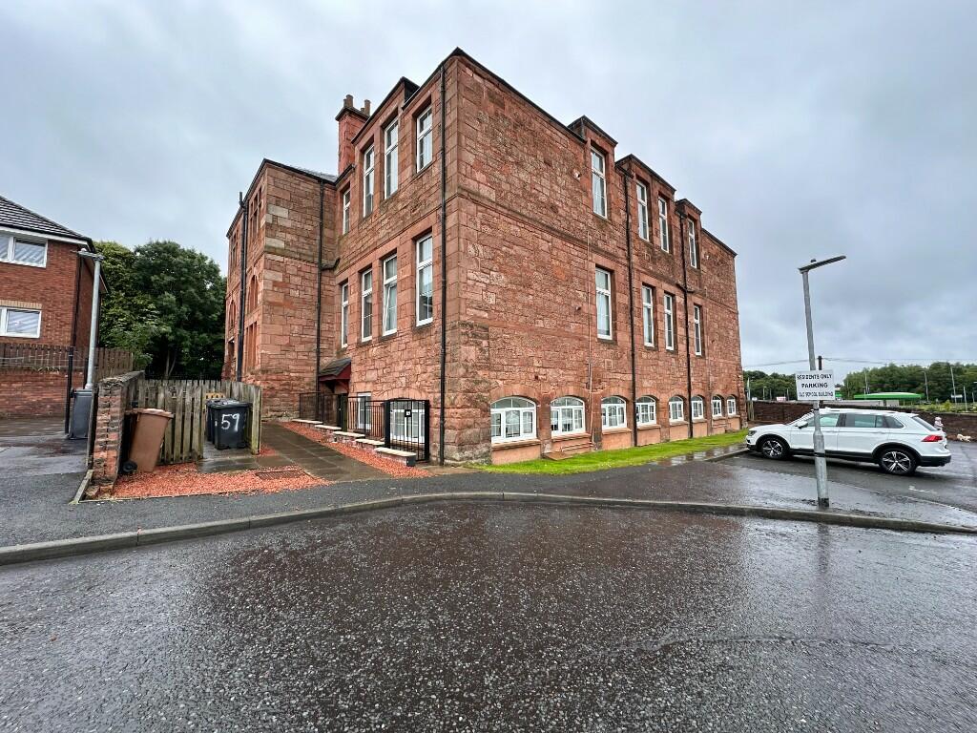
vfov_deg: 85.7
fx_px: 395
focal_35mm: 14
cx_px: 488
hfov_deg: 102.1
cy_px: 366
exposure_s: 1/248
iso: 40
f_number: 2.2
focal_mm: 2.22
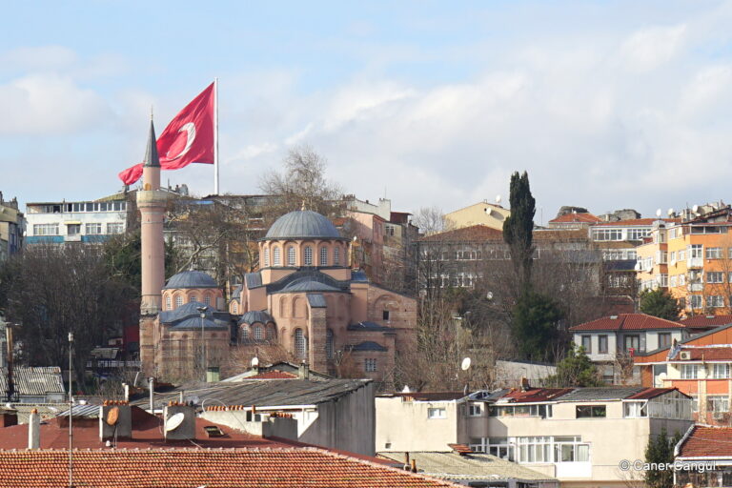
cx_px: 366
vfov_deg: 19.5
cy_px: 244
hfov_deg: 28.8
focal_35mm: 70
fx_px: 1423
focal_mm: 70
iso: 100
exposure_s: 1/250
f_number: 9
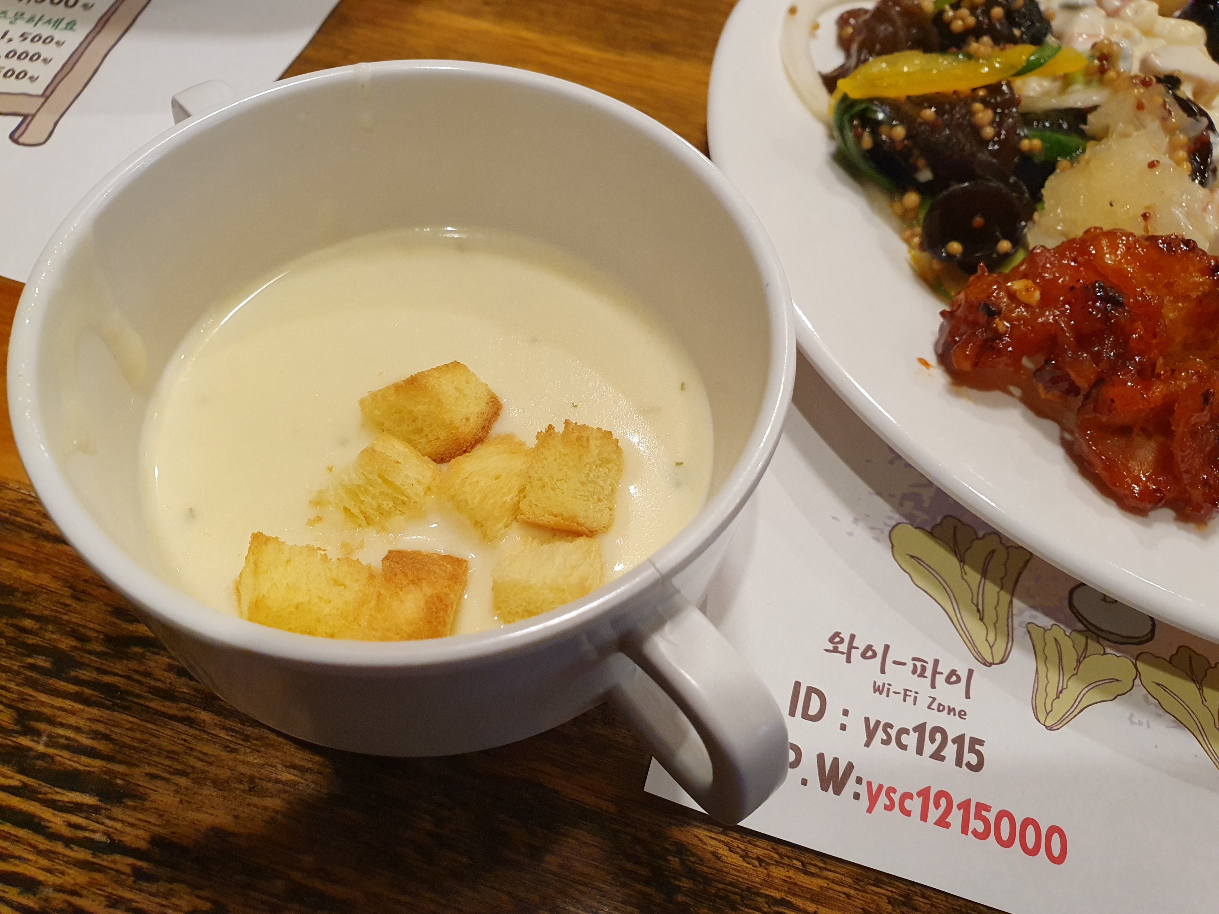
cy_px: 457
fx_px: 916
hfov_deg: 67.3
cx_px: 610
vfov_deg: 53.1
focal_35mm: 26
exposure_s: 1/120
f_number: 2.4
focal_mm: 4.32
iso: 320
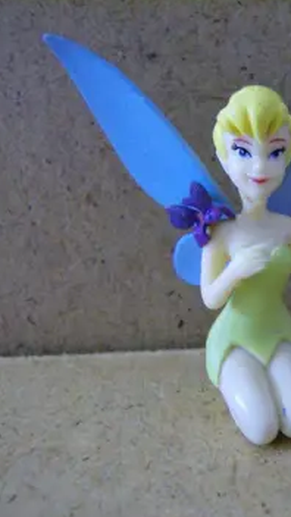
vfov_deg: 39.2
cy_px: 261
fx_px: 727
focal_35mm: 53
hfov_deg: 22.1
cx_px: 265
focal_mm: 6
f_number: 2.8
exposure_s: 1/36
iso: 200
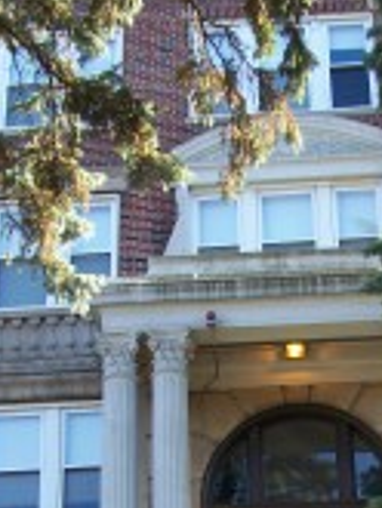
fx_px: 1352
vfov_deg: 20.7
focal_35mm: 92
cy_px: 483
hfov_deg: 15.9
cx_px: 330
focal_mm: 6.3
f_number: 2.8
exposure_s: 1/100
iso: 64
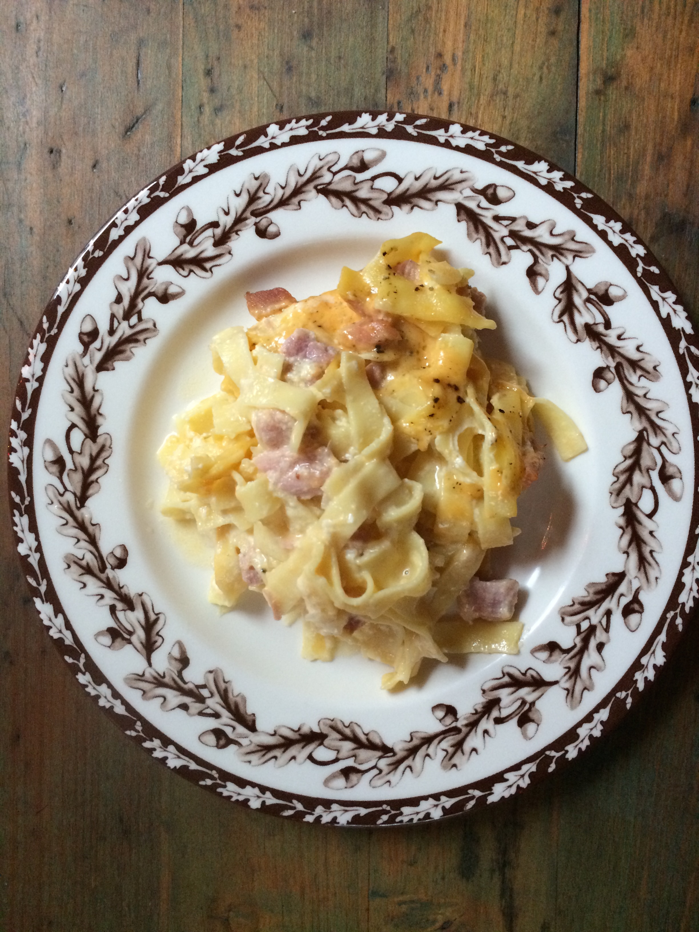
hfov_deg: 48.2
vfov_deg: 61.7
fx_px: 781
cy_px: 466
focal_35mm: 29
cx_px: 350
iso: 320
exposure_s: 1/24
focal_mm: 4.15
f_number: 2.2
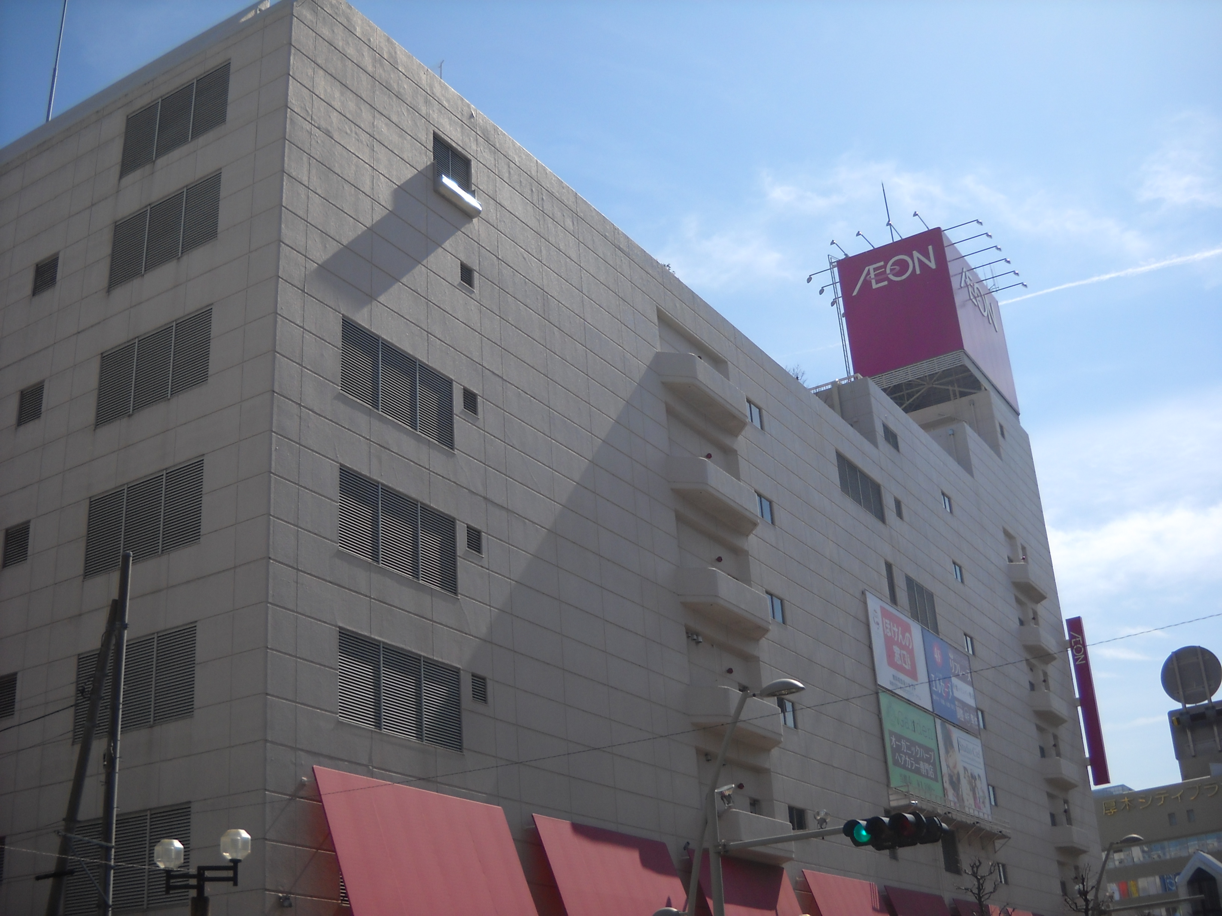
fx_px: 1447
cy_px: 458
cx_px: 611
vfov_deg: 35.1
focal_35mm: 41
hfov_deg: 45.8
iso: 64
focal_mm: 6.72
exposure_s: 1/419
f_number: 5.5
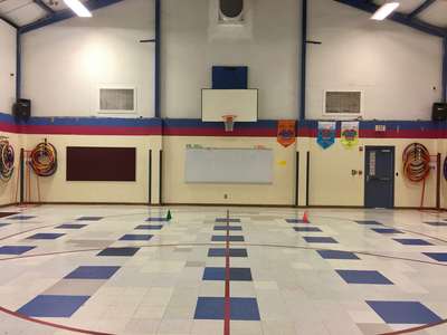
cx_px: 224
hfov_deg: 61.7
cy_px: 168
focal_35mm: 29
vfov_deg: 48.2
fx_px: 374
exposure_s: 1/15
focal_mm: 4.15
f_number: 2.2
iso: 40
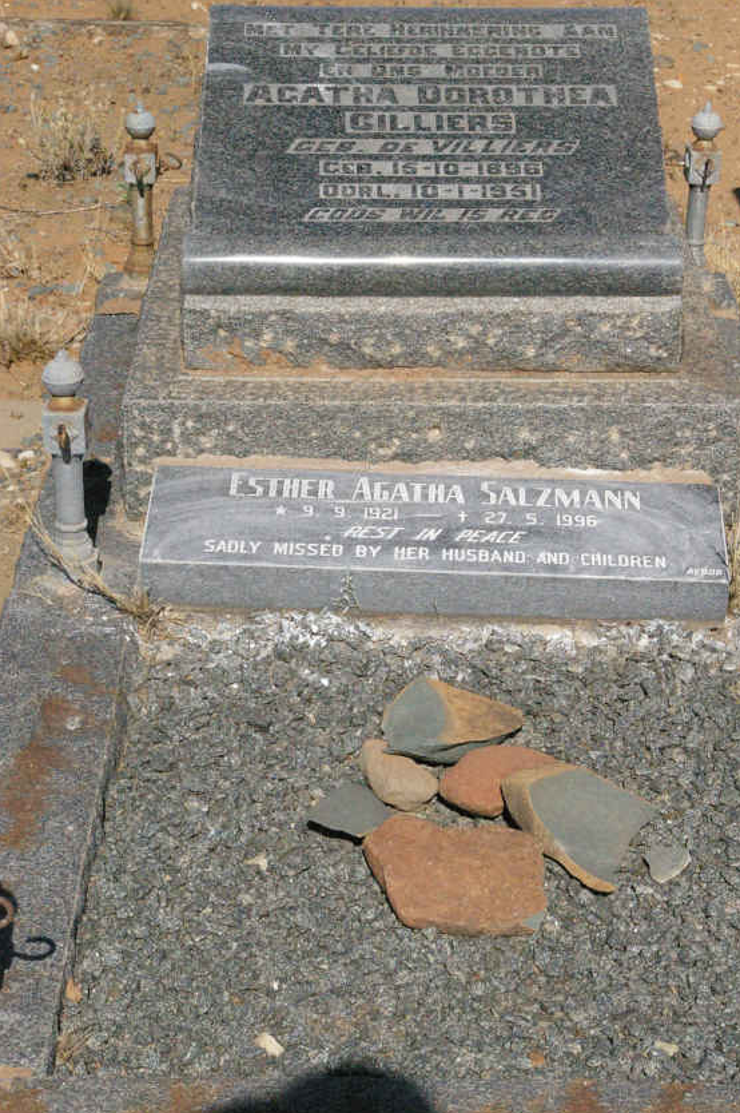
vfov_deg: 26.8
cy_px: 514
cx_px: 402
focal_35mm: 76
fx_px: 2333
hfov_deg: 18.0
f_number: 13
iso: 3200
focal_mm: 45
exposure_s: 1/4000
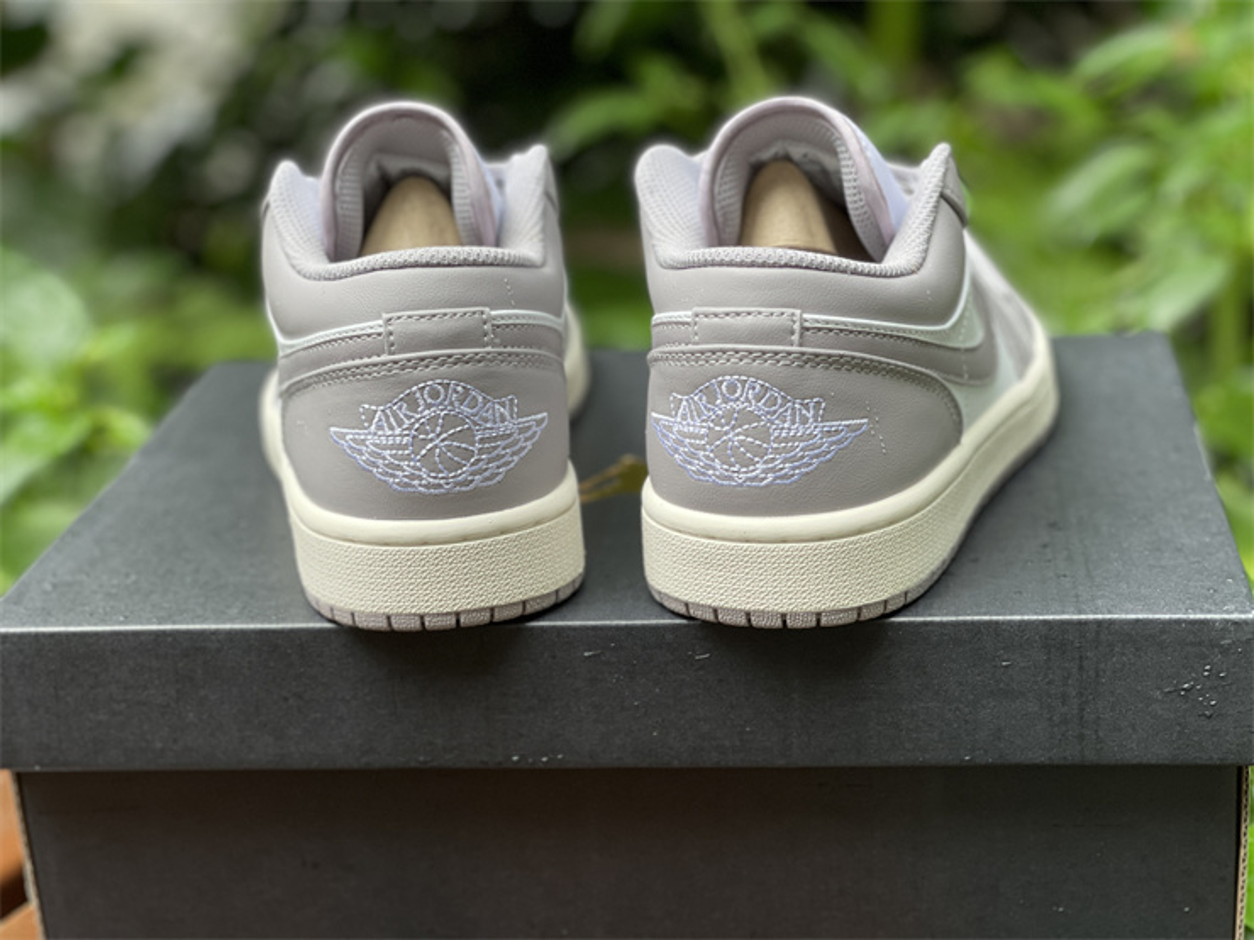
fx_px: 2318
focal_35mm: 64
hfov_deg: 30.3
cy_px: 470
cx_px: 627
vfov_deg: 22.9
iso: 80
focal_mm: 7.5
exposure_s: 1/121
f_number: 2.2
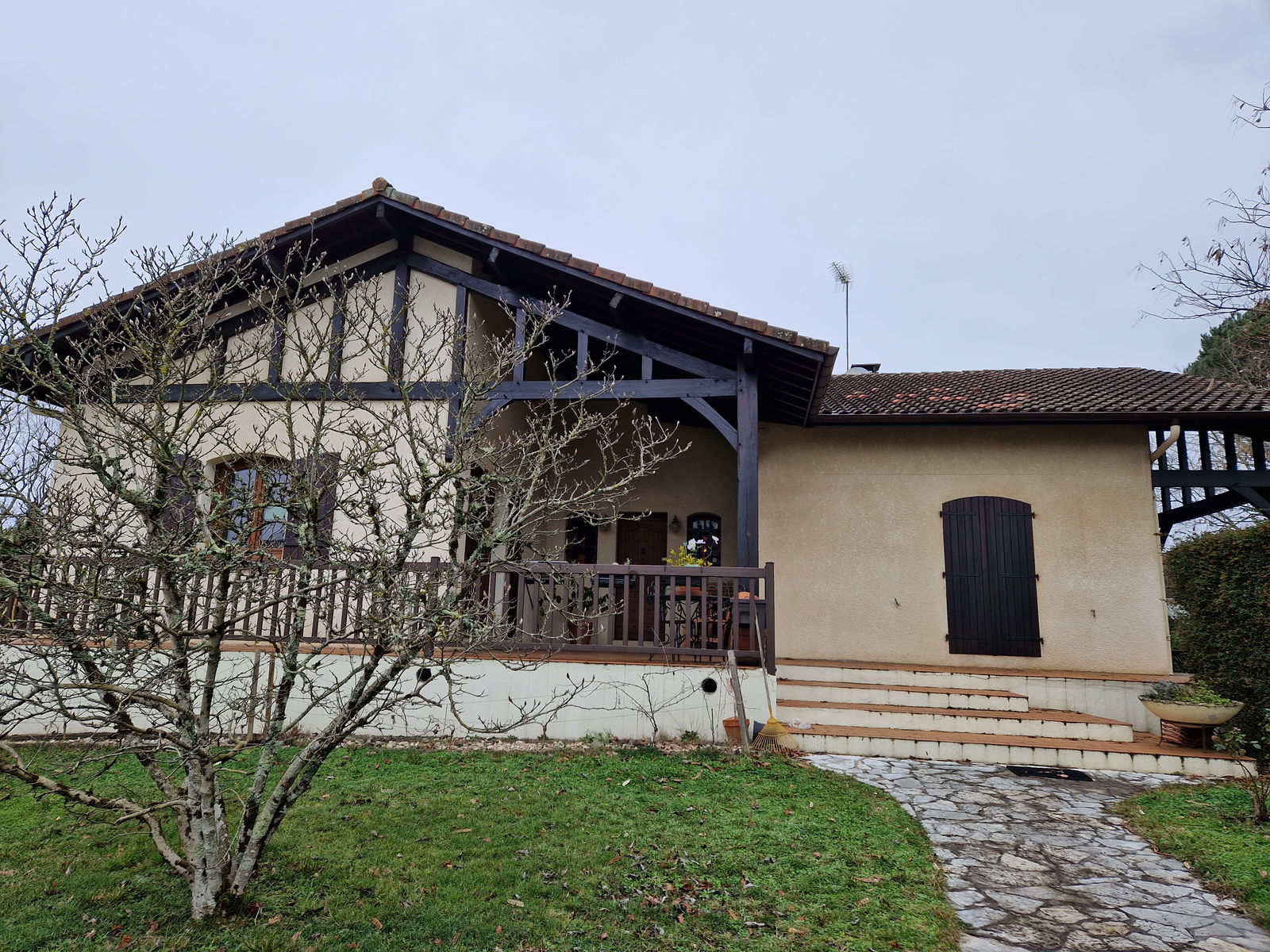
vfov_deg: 58.9
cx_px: 635
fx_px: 844
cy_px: 476
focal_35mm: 23
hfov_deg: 73.9
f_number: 1.8
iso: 50
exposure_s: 1/238
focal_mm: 5.4
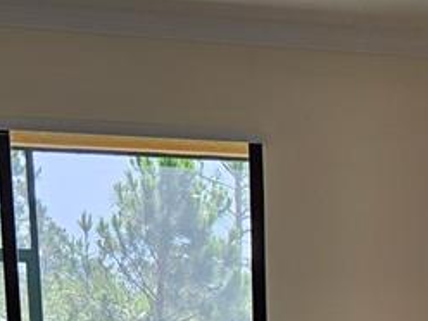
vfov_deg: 14.3
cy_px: 521
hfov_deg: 19.8
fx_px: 1175
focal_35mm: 95
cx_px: 466
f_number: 1.8
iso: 25
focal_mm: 5.4
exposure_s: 1/120
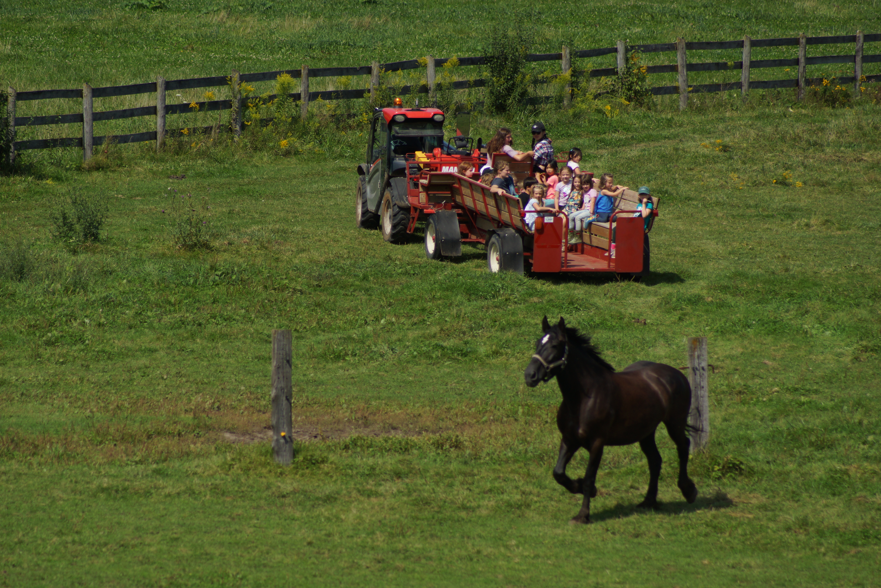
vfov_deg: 4.0
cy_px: 294
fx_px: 8447
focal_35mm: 345
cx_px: 440
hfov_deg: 6.0
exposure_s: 1/800
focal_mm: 230
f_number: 5.6
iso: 100
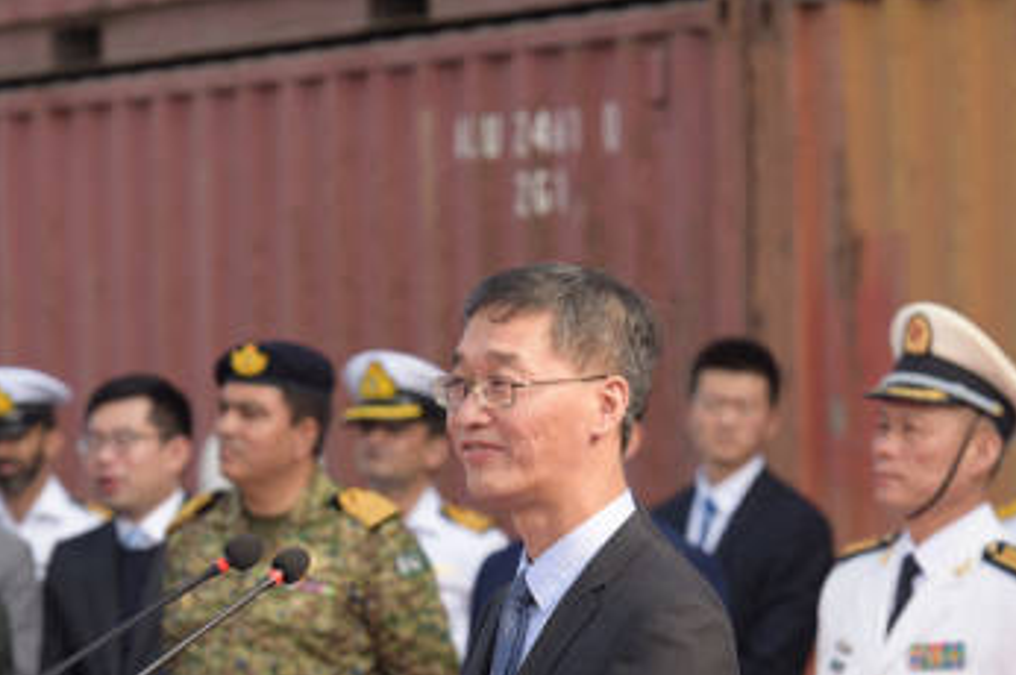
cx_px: 429
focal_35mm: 269
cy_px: 534
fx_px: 7584
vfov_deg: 5.1
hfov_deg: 7.7
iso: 200
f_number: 5.6
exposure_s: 1/500
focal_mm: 155
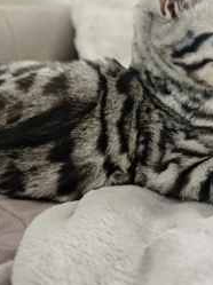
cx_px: 149
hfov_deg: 38.0
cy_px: 164
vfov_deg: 50.0
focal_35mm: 37
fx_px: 304
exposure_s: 1/50
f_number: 1.63
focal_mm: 8.72
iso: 500
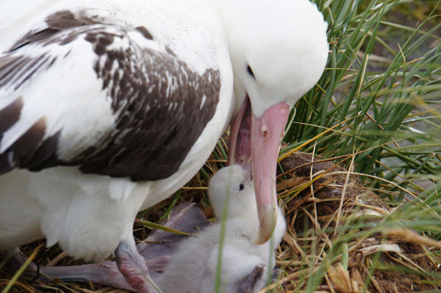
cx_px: 220
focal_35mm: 256
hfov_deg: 8.0
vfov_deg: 5.3
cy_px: 146
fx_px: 3139
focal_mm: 171
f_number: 8
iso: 1250
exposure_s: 1/320
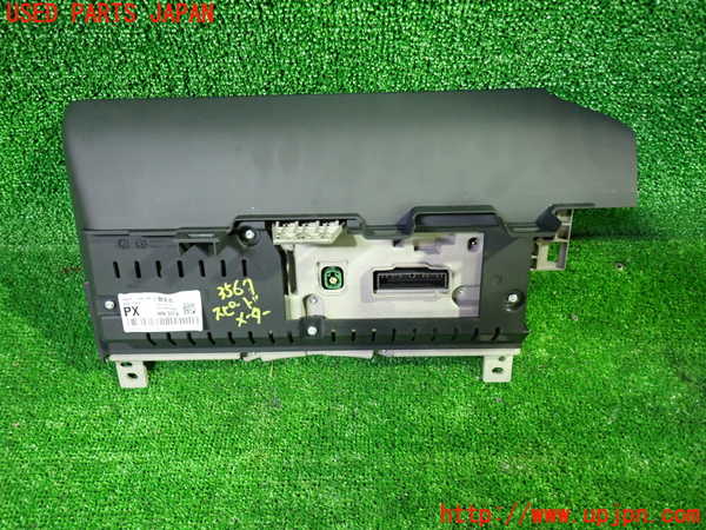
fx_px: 510
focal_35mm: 25
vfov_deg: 54.9
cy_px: 265
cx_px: 353
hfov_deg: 69.4
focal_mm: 4.5
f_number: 2
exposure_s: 1/30
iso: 800
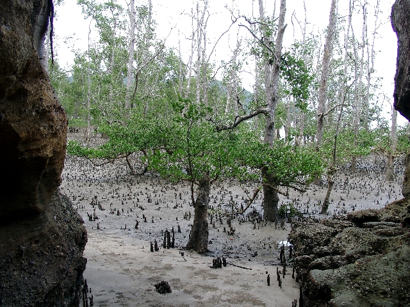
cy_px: 154
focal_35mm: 34
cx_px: 205
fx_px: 403
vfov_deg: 41.8
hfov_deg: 54.0
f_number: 4
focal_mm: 7.13
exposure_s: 1/143
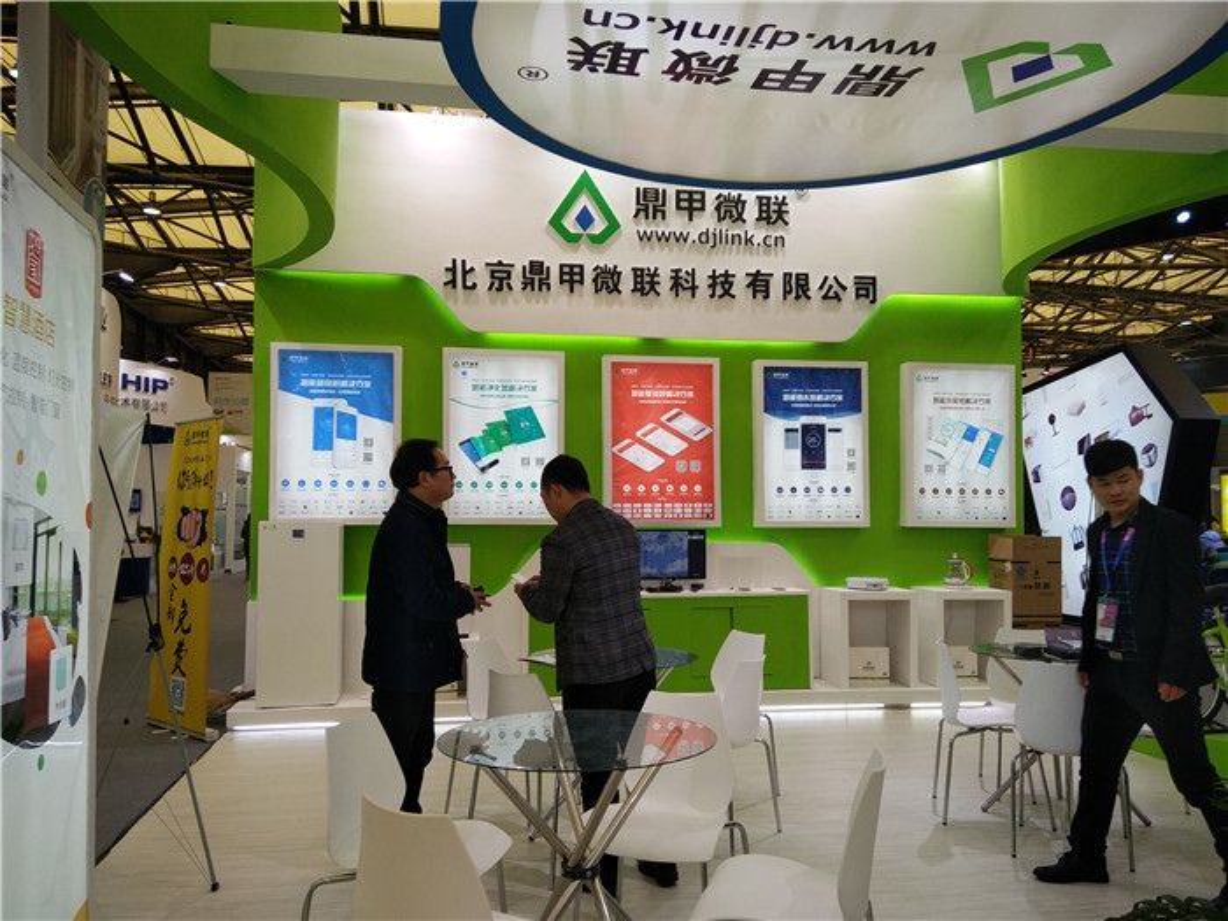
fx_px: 745
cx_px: 614
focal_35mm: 21
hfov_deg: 79.0
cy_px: 460
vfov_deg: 63.4
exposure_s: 1/100
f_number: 2.2
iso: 55
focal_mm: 3.66
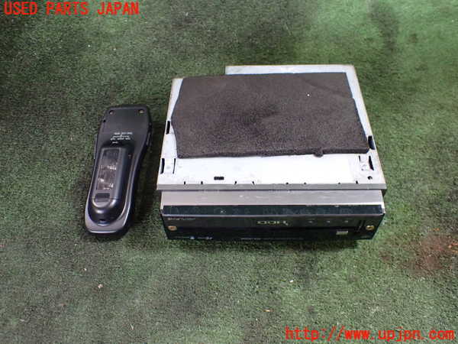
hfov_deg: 60.0
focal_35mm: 30
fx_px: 397
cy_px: 172
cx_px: 229
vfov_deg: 46.8
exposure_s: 1/60
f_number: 2.3
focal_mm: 5.4
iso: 800
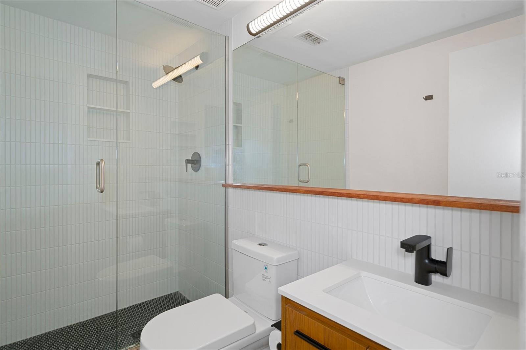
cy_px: 175
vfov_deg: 67.4
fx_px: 263
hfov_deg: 90.0
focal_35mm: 18
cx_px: 263
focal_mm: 18
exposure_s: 1/1.25
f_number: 8
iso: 320
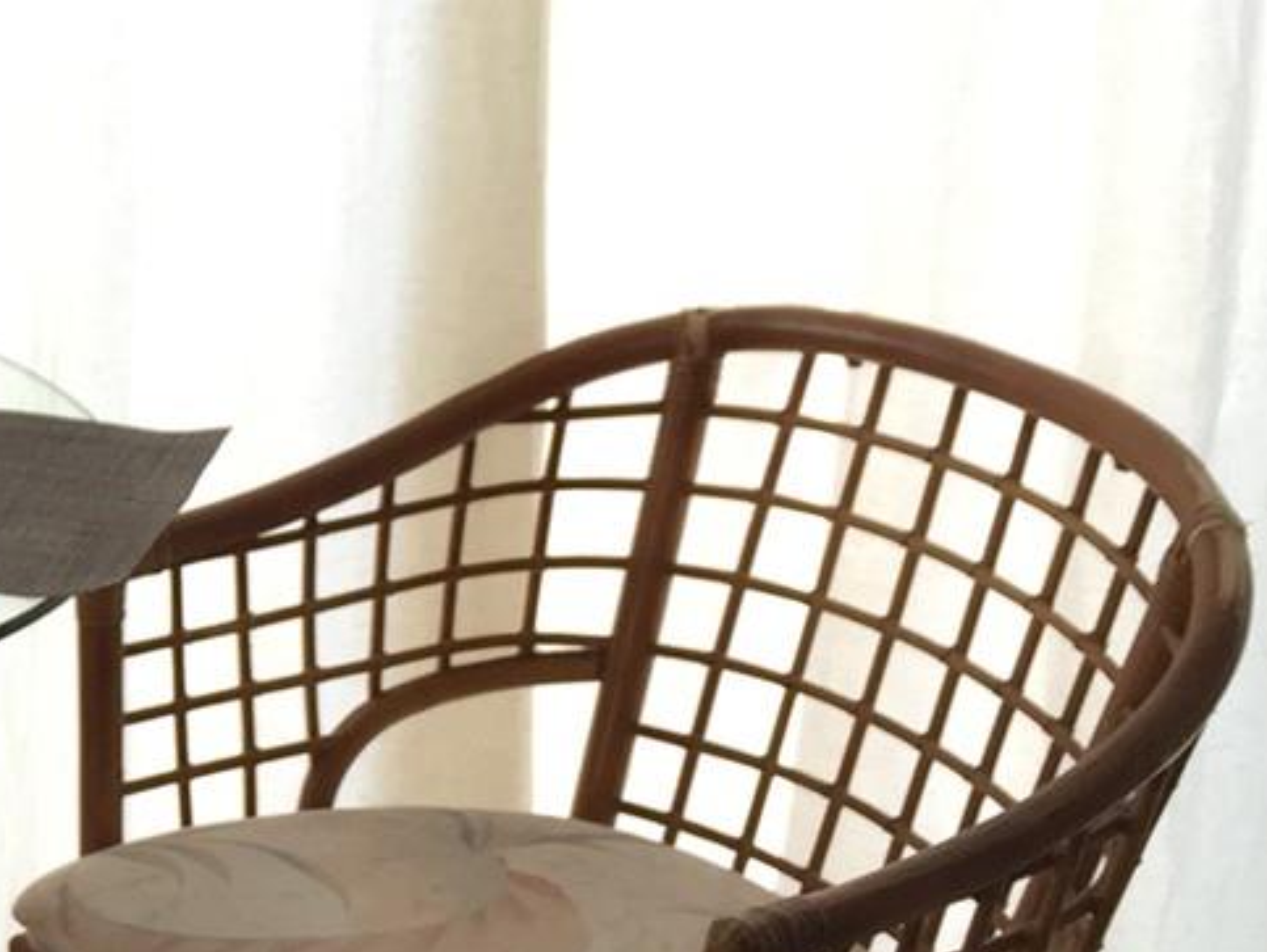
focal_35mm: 96
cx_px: -414
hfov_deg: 18.8
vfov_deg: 15.4
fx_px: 3516
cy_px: 417
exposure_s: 1/120
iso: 50
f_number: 2.2
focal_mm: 4.15
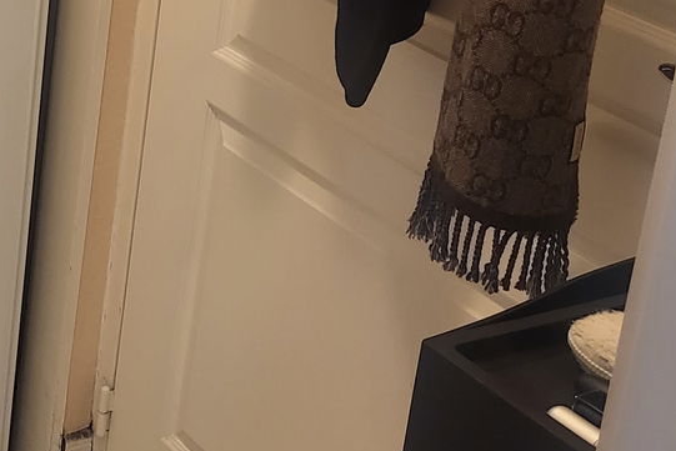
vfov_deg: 16.2
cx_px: -186
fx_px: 1503
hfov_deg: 22.8
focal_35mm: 80
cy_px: -120
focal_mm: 4.25
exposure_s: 1/50
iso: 320
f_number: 1.8
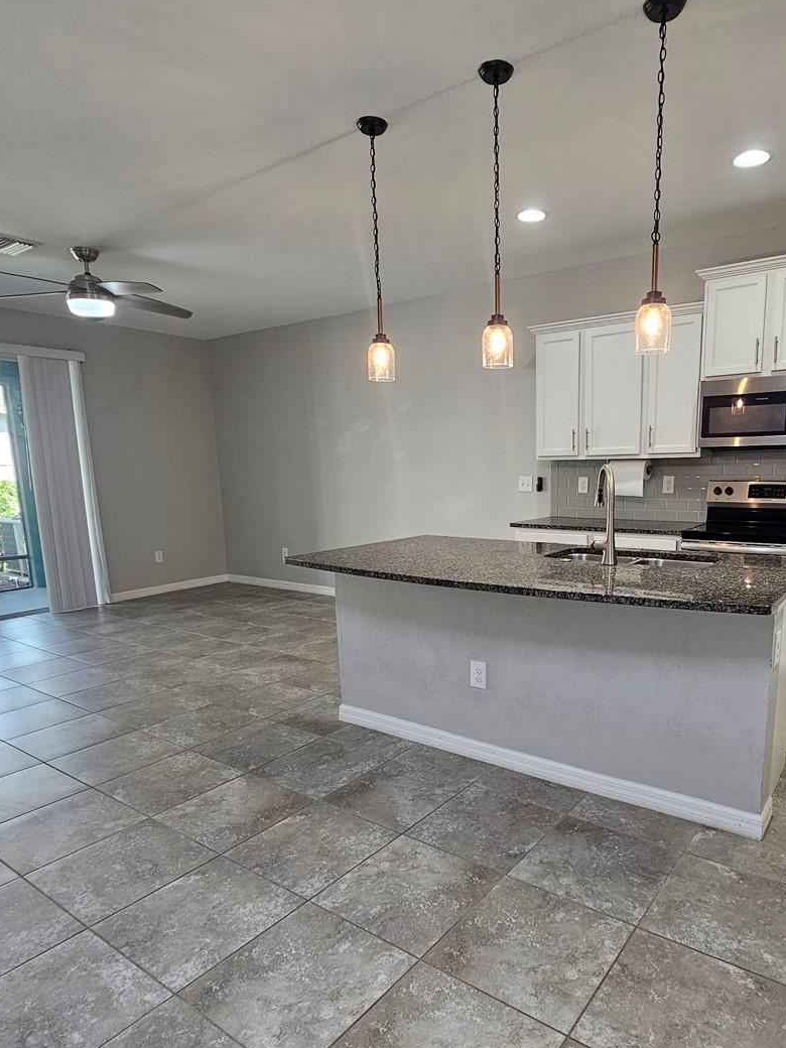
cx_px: 457
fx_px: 606
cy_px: 593
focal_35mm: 20
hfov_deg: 65.6
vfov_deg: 81.3
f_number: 2.2
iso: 125
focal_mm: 2.2
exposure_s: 1/60
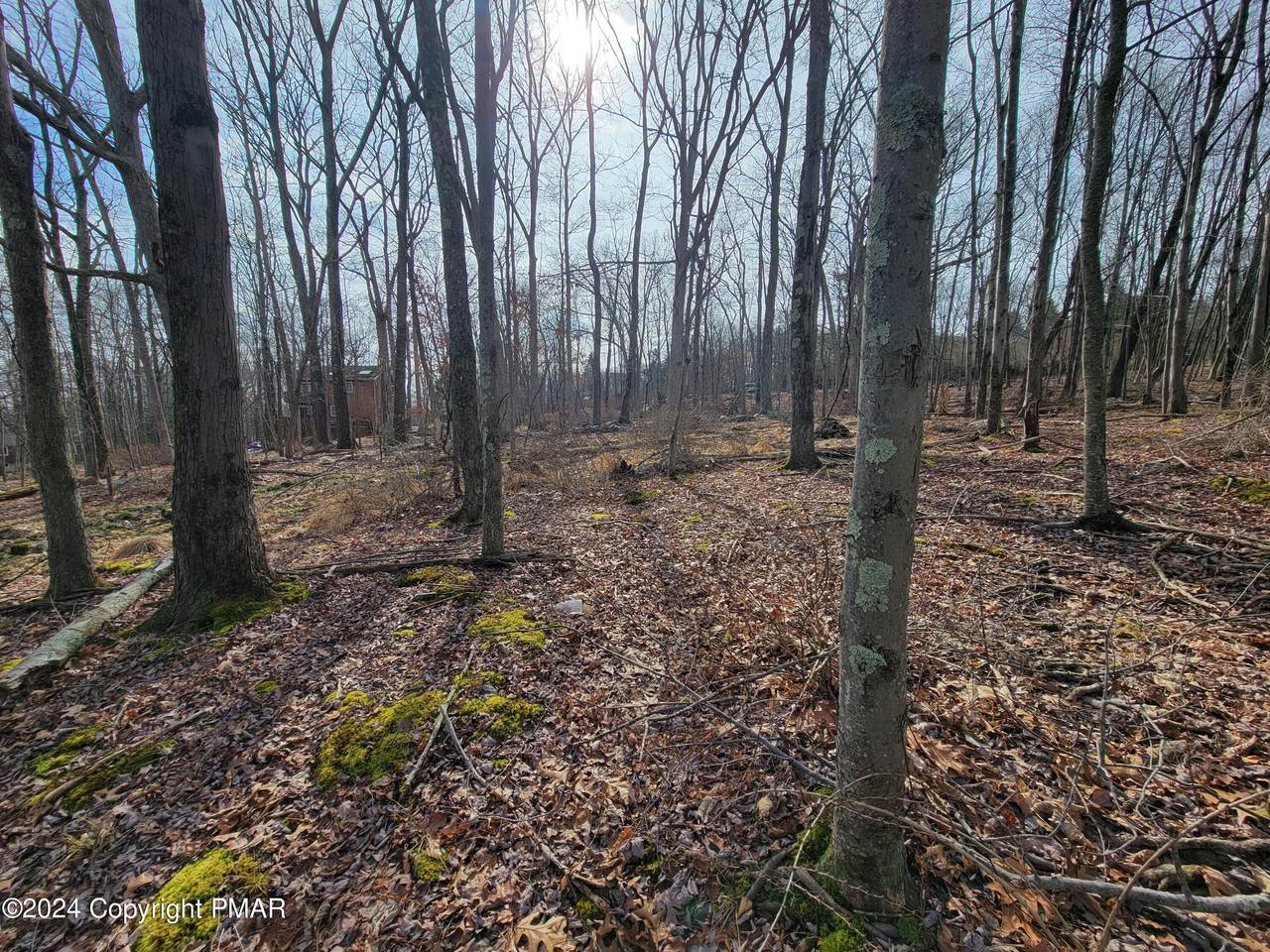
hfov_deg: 106.2
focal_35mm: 13
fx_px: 477
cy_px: 476
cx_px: 635
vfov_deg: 89.9
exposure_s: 1/1120
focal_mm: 2.2
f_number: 2.2
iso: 50
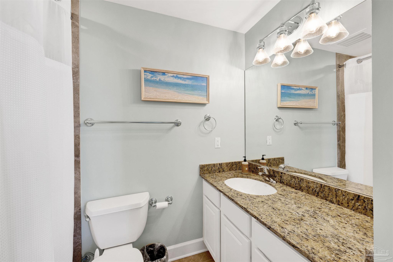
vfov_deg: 81.2
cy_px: 131
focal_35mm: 14
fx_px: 153
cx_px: 196
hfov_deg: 104.3
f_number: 11
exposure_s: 1/3
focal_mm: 14
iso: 500
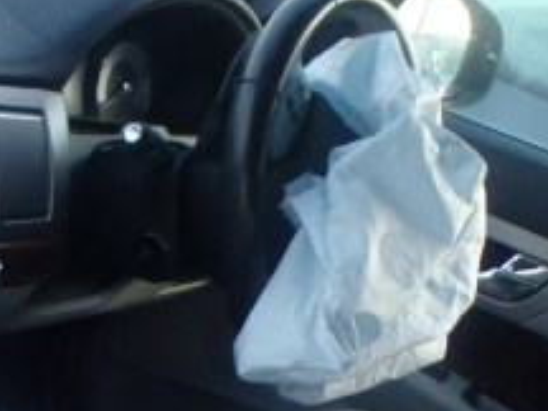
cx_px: -10
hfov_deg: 22.6
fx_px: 1314
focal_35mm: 83
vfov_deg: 16.6
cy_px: 558
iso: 800
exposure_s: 1/20
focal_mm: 5
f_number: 3.9
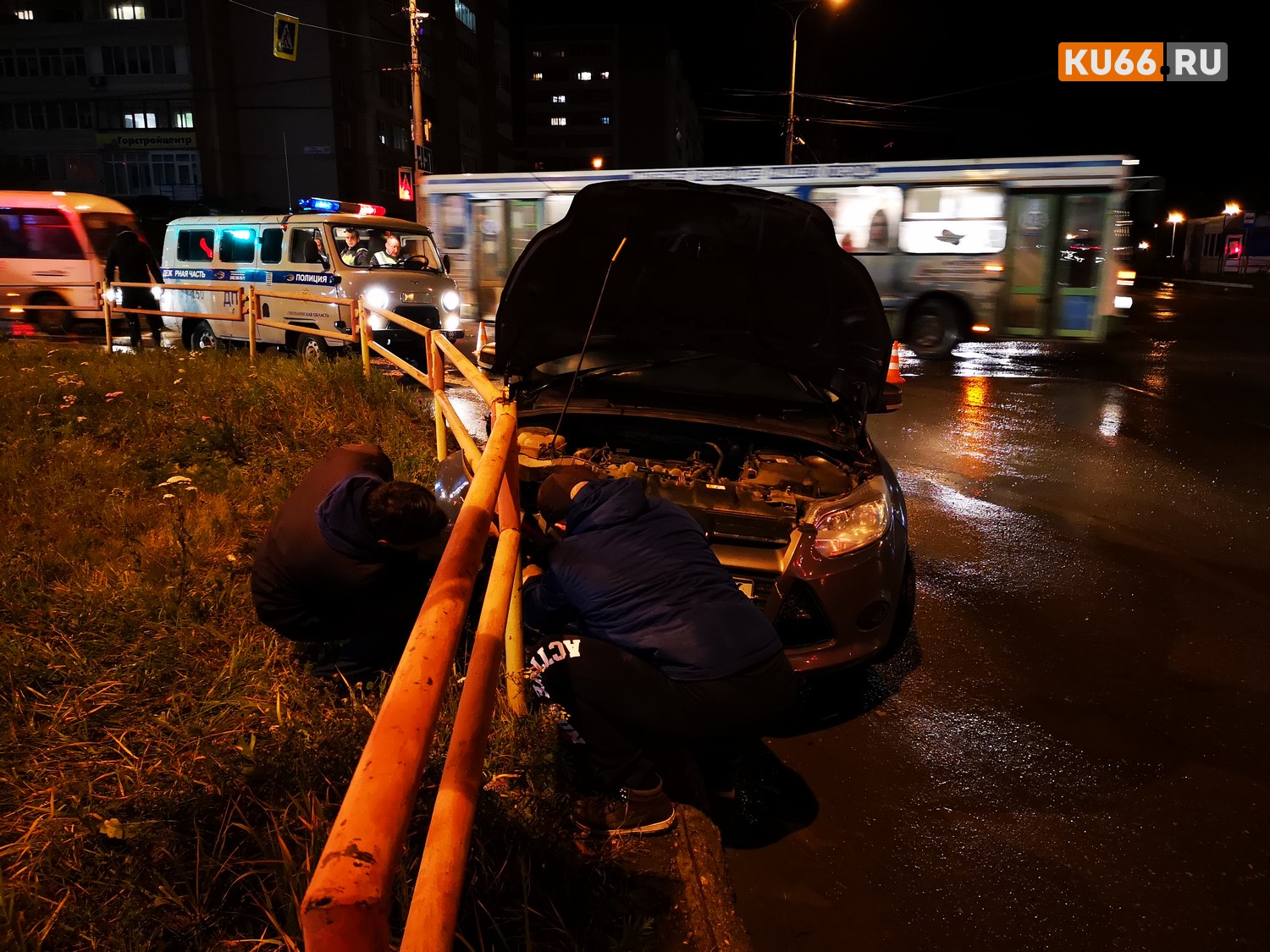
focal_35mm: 27
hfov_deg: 65.3
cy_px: 476
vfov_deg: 51.4
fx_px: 991
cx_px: 635
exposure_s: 1/16.7
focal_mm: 3.95
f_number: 1.8
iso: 1000
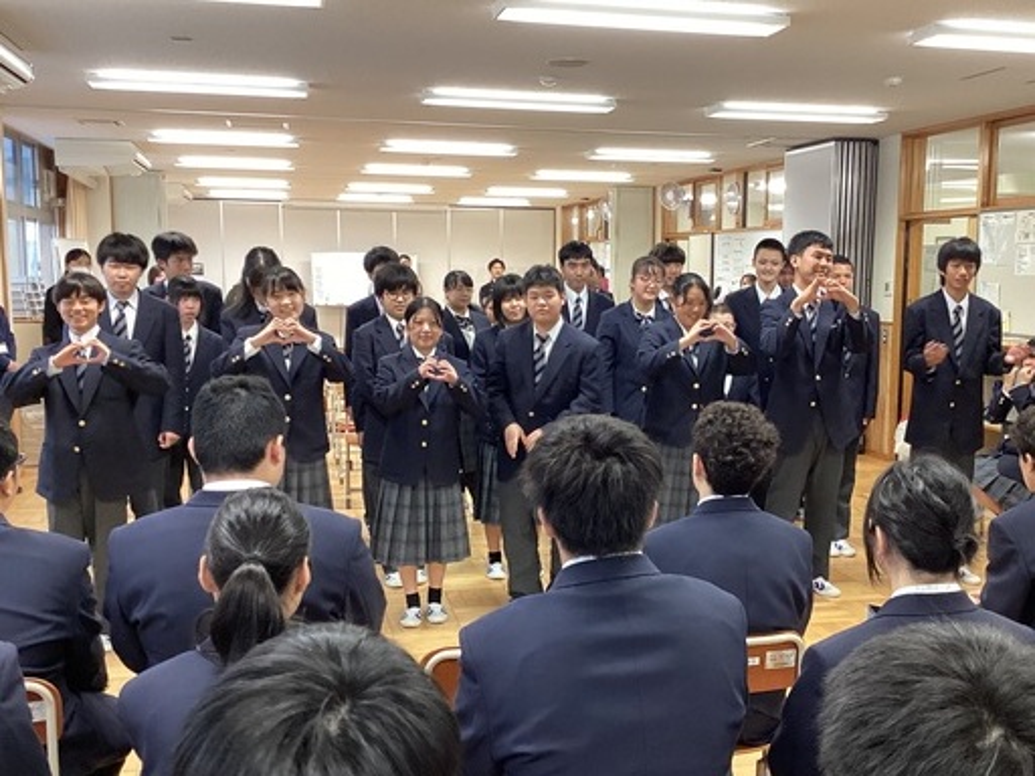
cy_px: 388
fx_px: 927
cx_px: 518
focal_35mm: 31
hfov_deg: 58.4
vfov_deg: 45.4
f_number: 2.4
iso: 160
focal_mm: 3.3
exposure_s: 1/60
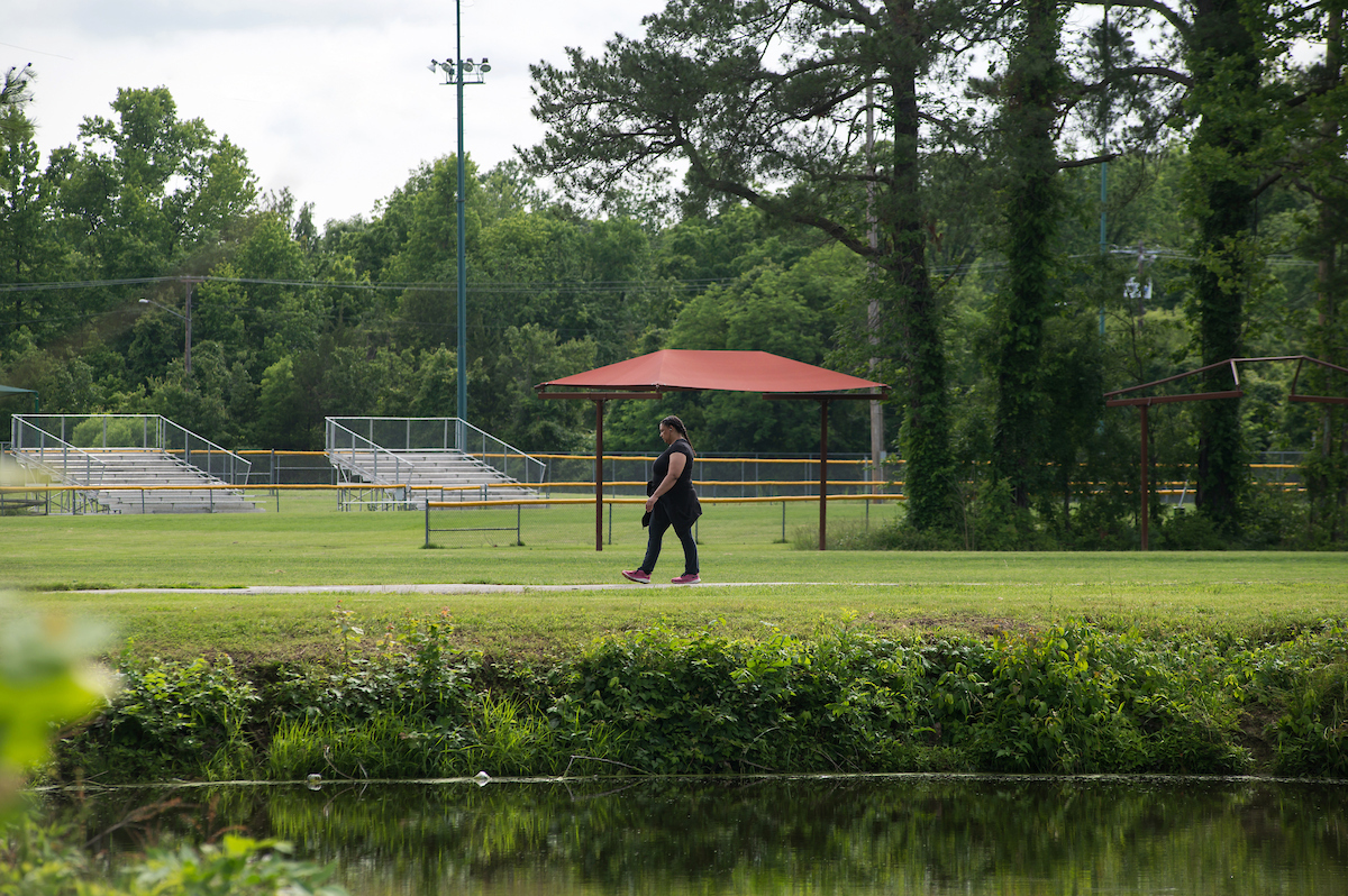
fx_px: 7483
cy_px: 448
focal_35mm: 200
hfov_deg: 10.3
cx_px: 674
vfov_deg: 6.9
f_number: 6.3
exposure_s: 1/640
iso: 320
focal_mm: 200
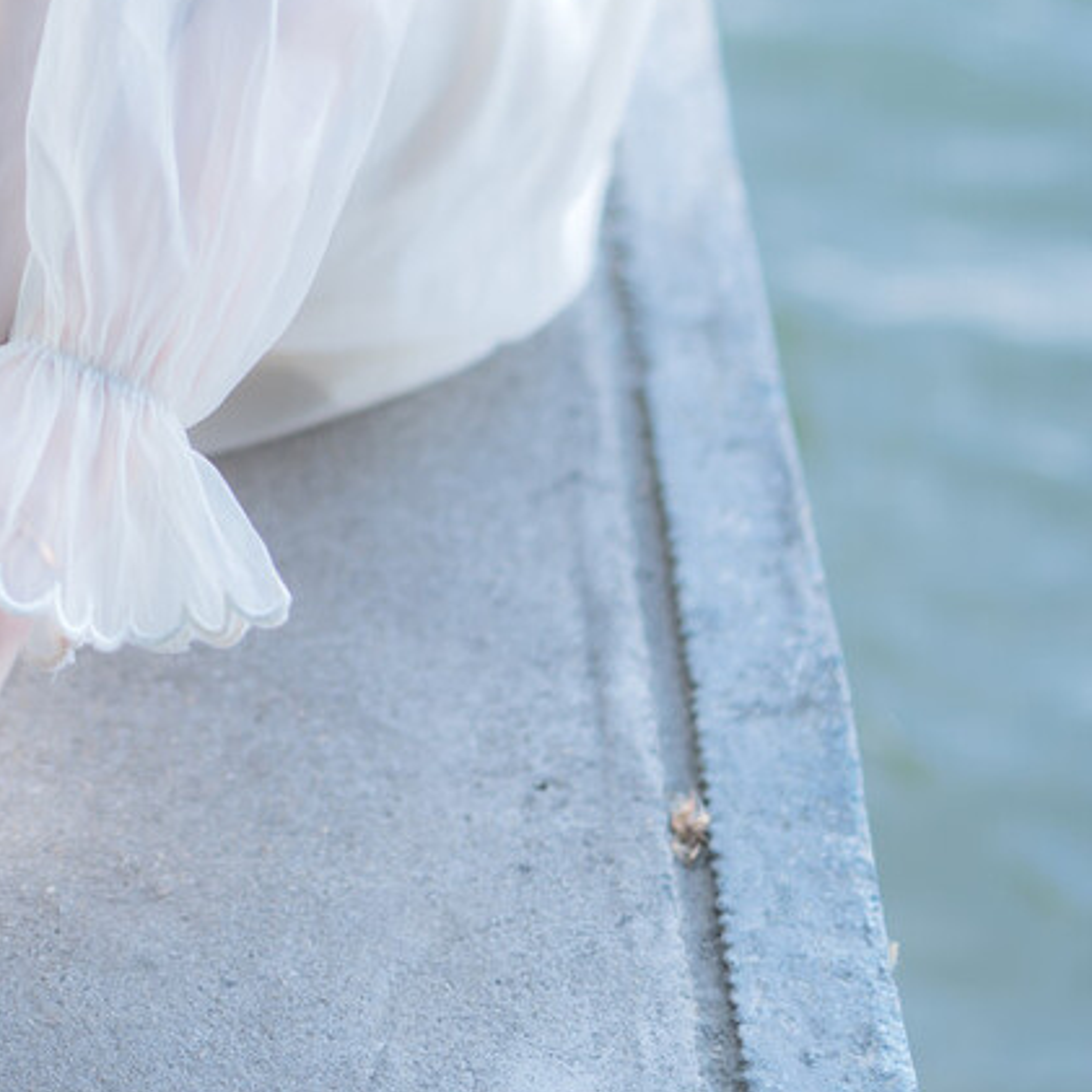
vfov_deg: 14.1
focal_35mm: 121
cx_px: 115
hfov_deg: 14.3
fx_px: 4319
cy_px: -80
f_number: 1.4
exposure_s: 1/250
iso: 100
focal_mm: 50
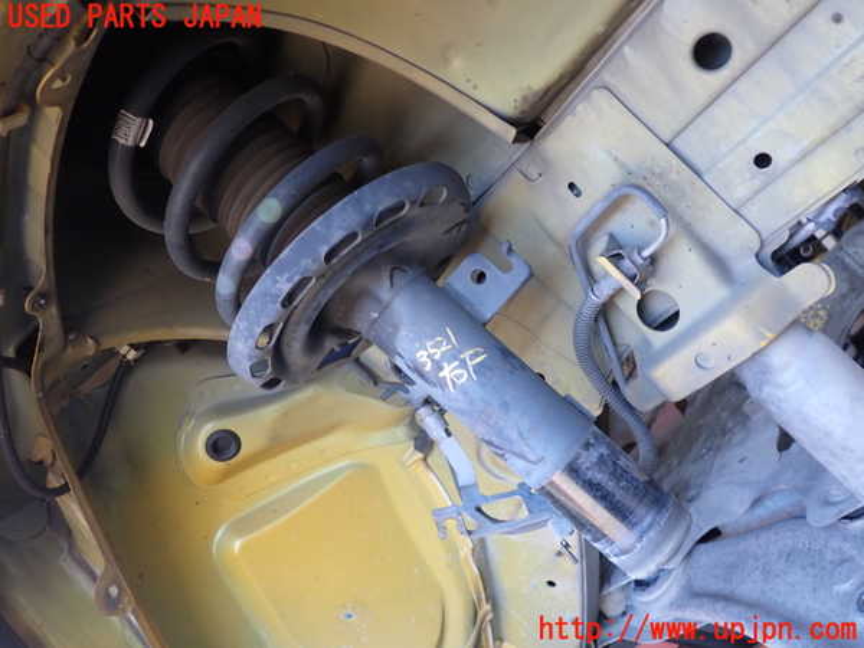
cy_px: 324
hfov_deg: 60.0
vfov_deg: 46.8
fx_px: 749
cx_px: 432
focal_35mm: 30
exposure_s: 1/50
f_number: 2.3
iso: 200
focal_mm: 5.4
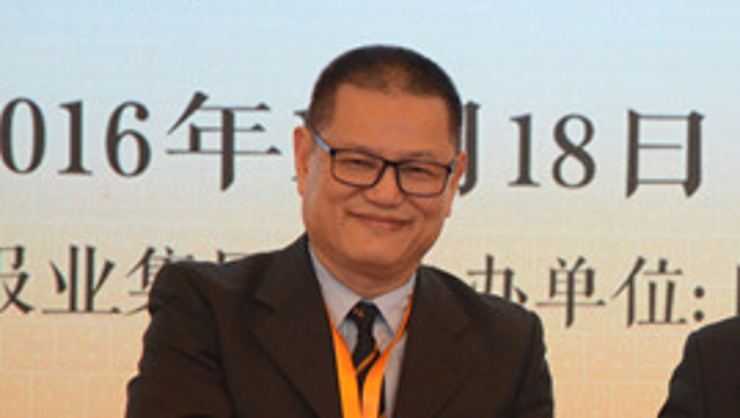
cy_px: 451
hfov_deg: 9.3
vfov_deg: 5.3
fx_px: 4538
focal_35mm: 231
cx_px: 655
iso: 1250
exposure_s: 1/100
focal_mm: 66
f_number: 5.3
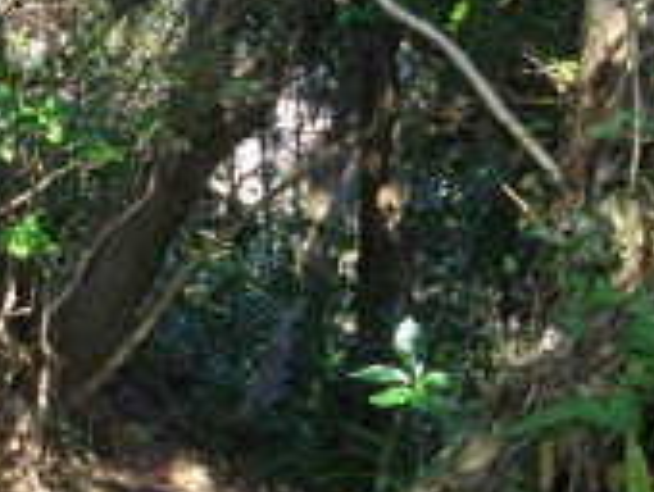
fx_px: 1778
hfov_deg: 20.6
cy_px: 213
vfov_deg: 15.8
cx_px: 131
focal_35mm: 94
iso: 278
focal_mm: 5.7
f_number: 2.9
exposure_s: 1/100
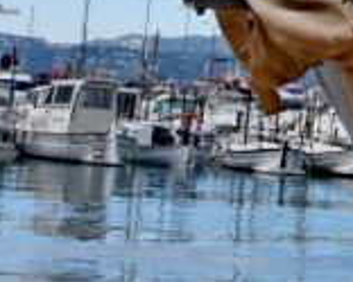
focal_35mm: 166
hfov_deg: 10.1
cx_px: 849
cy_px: -92
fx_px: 1735
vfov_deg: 9.2
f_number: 18
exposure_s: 1/250
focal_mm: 18
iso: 320
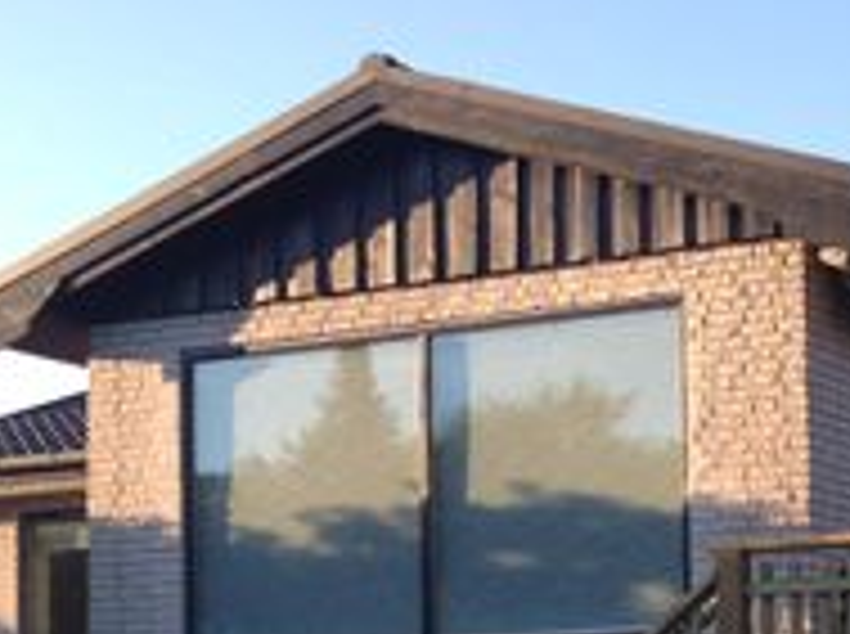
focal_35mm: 105
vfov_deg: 13.8
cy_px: 674
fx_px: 2573
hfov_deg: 18.2
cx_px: 863
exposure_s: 1/332
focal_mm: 4.12
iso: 50
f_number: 2.4
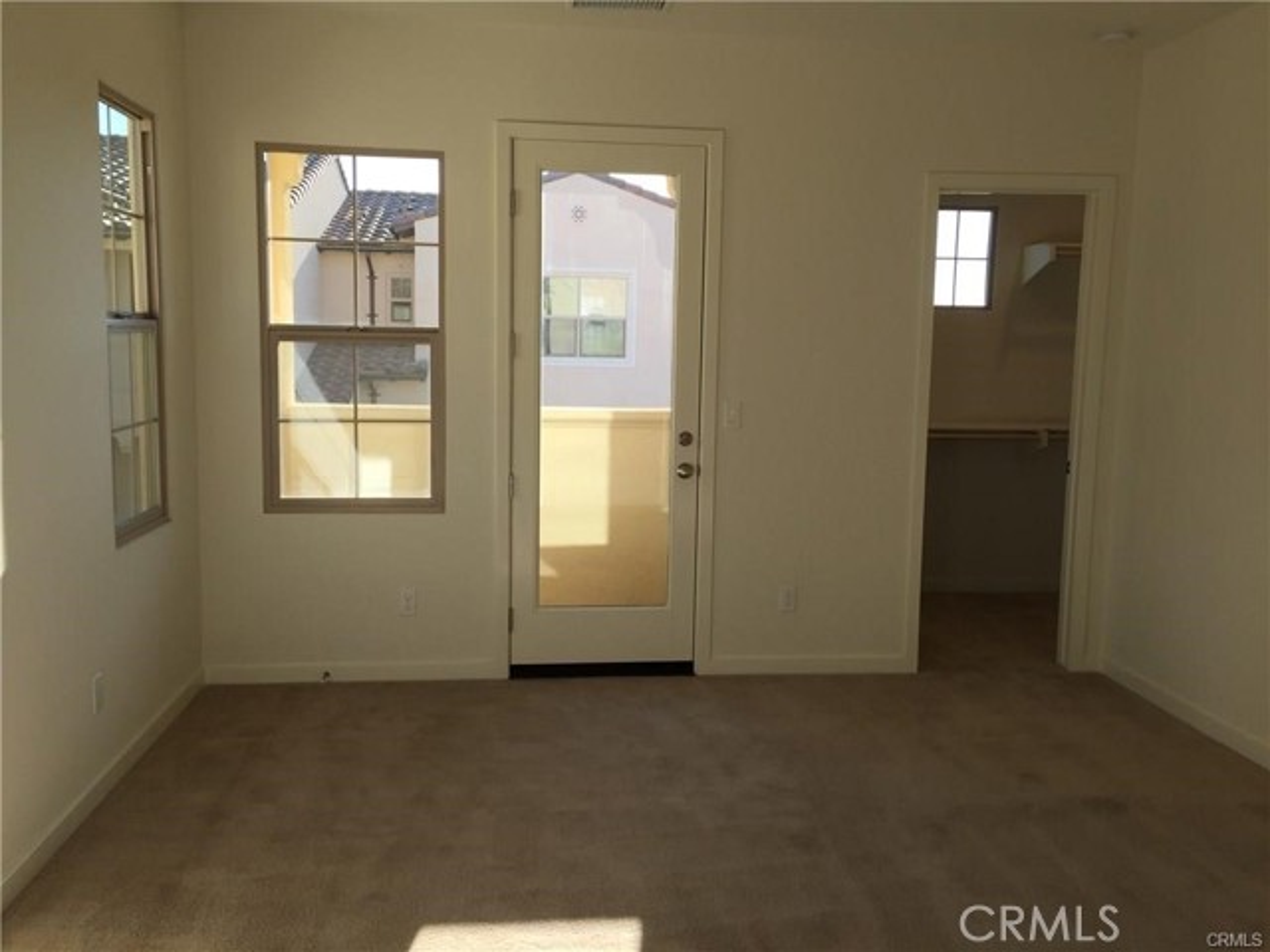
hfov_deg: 61.7
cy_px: 476
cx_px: 635
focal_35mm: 29
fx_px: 1064
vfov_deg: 48.2
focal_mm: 4.15
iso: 32
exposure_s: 1/403
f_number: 2.2
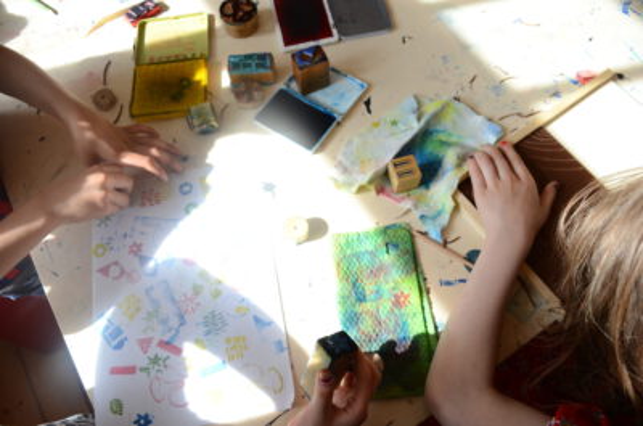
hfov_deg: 67.5
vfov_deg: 47.7
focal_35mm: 27
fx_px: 481
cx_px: 322
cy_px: 213
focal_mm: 18
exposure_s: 1/250
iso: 400
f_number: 5.6
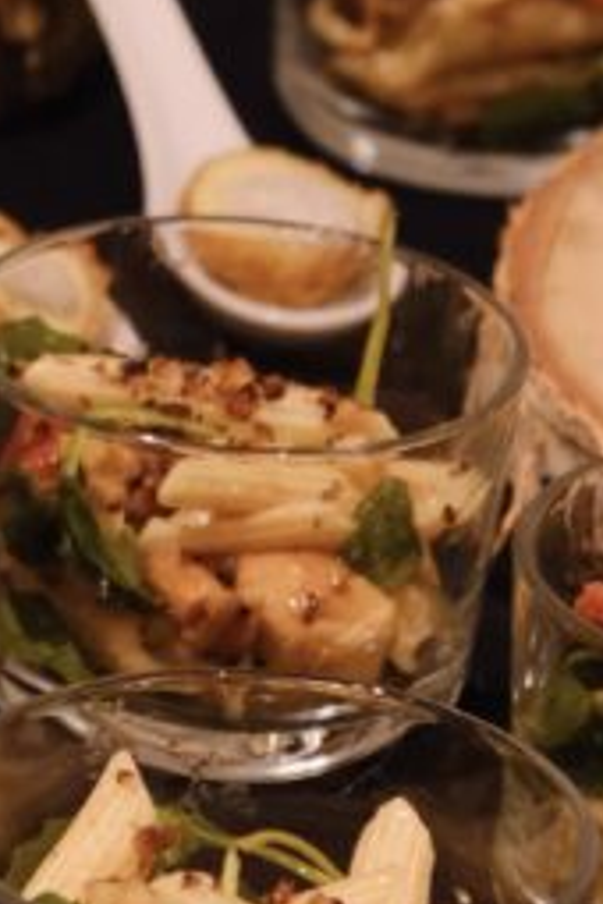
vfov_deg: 7.6
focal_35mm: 269
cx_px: -339
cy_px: 925
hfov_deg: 5.1
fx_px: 6758
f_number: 4
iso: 1600
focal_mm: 44.4
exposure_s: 1/80
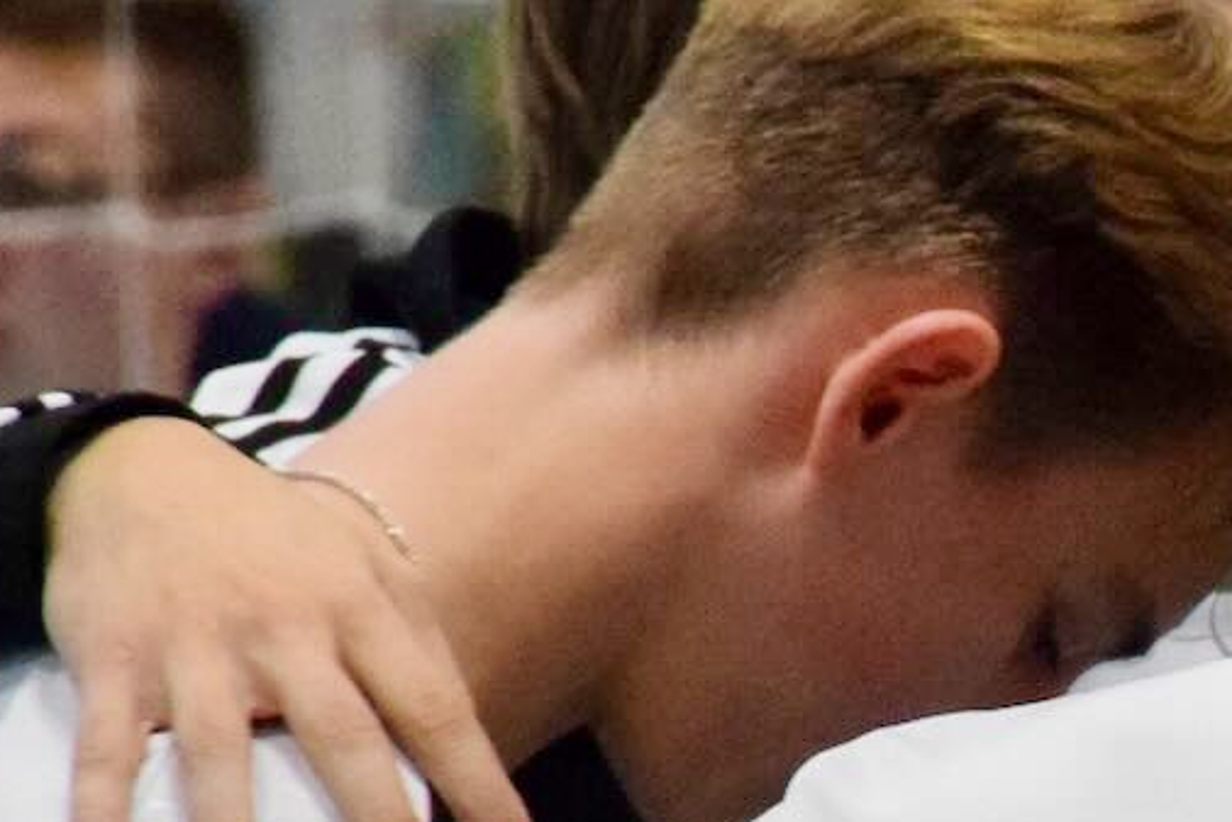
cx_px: 1808
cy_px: 942
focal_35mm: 1081
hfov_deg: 1.9
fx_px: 37003
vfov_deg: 1.3
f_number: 5.6
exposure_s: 1/320
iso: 6400
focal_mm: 140
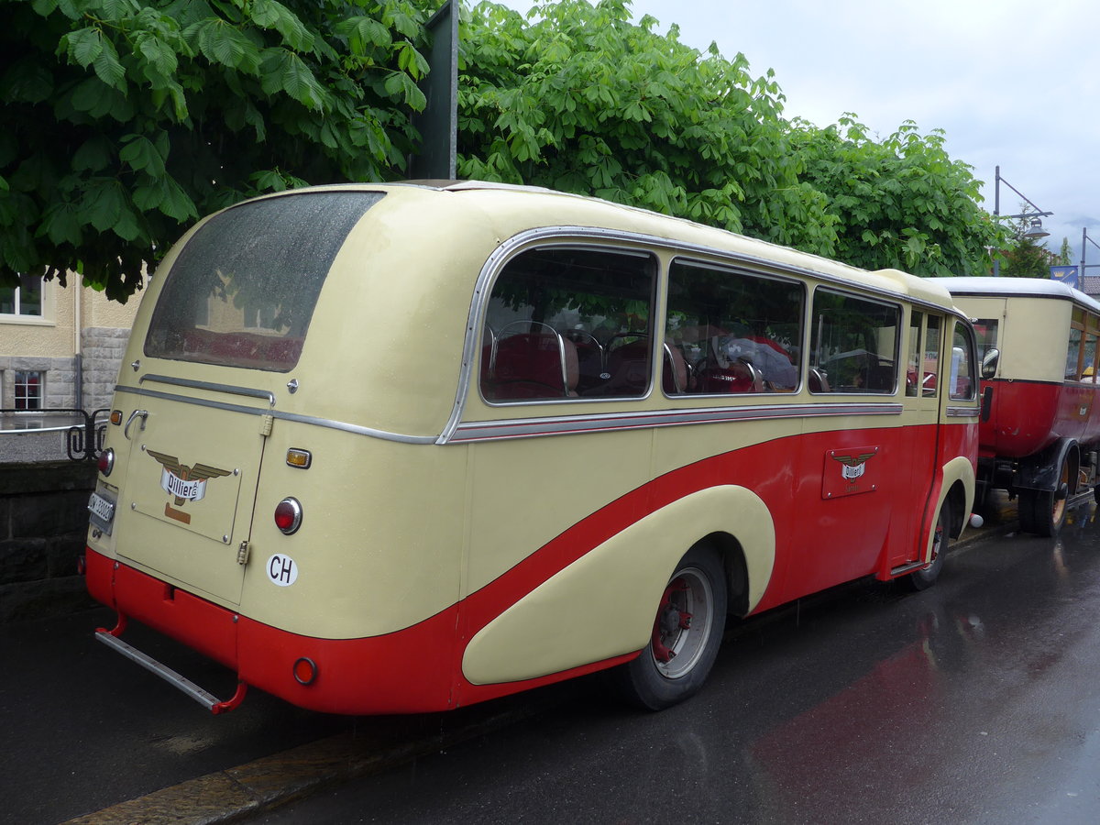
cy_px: 412
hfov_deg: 61.7
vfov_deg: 48.2
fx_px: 922
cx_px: 550
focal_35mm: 29
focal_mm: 6
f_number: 2.8
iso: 80
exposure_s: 1/200
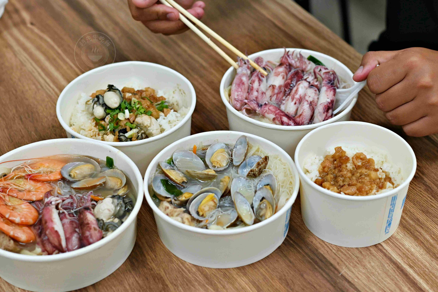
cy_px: 146
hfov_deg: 27.0
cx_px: 219
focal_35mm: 75
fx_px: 912
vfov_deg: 18.2
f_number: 3.2
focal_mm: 50
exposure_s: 1/200
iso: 360
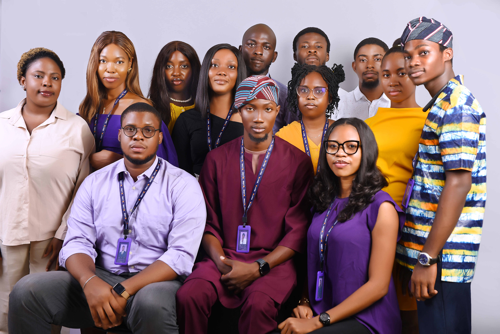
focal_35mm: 58
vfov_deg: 23.4
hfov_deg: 34.5
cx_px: 250
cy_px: 167
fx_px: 806
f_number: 5.6
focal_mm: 58
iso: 160
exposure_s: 1/160
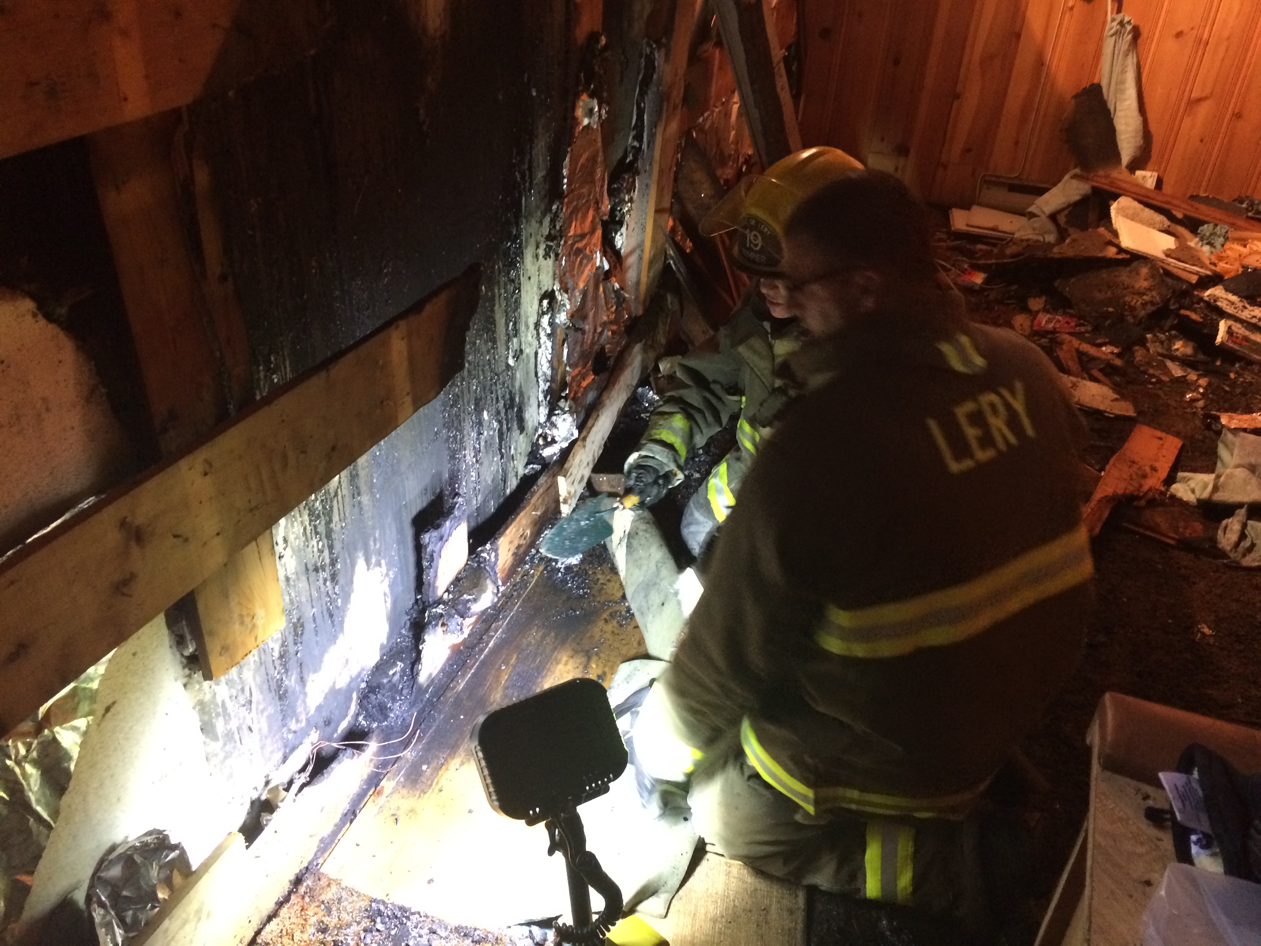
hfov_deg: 61.7
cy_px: 473
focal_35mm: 29
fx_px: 1056
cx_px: 630
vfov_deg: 48.2
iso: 320
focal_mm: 4.15
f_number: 2.2
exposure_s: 1/30
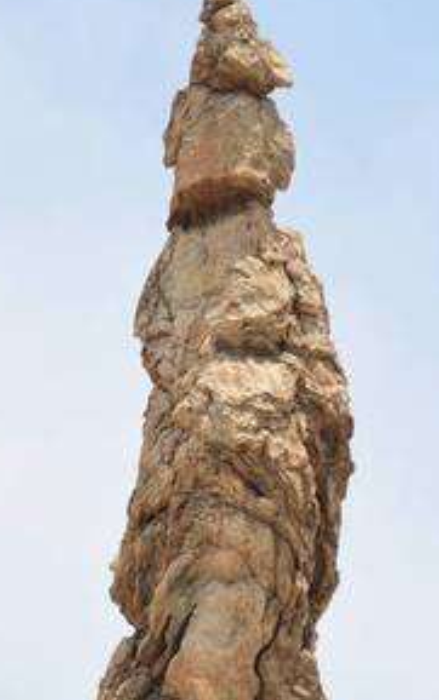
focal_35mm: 739
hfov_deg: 1.8
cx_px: 217
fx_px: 14125
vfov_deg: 2.8
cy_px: 579
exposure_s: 1/250
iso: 100
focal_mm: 200
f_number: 7.1
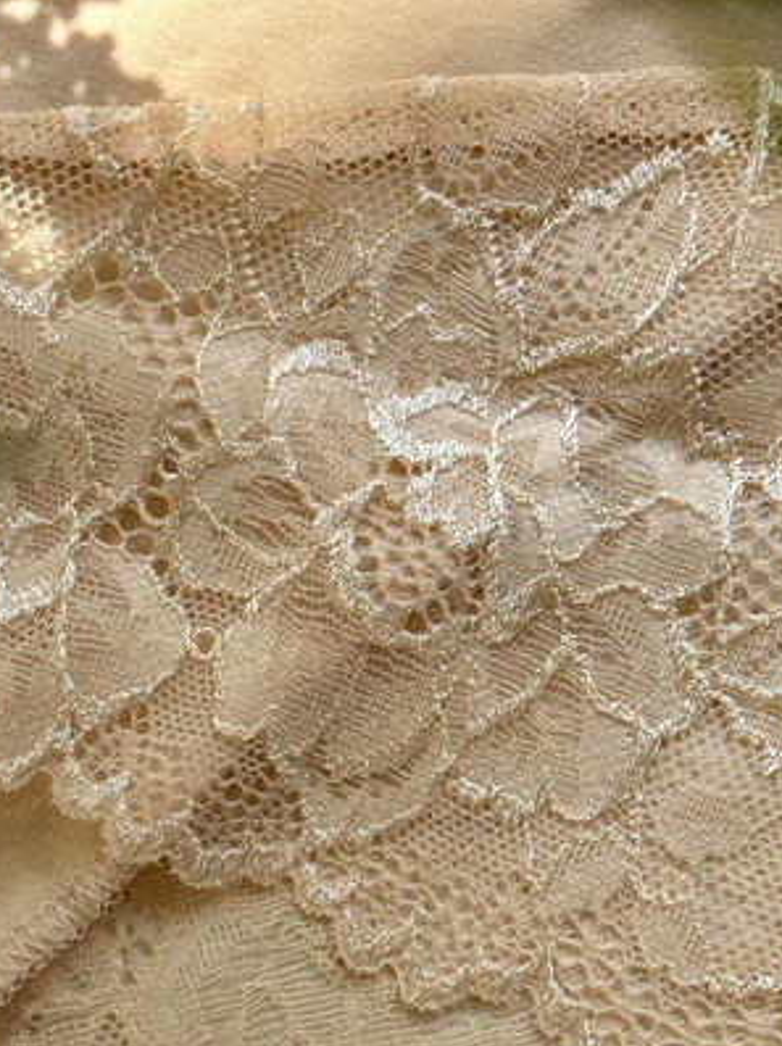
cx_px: 255
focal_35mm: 92
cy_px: 598
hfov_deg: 16.0
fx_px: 2776
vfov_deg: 21.3
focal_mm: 6.76
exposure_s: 1/980
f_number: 1.78
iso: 64
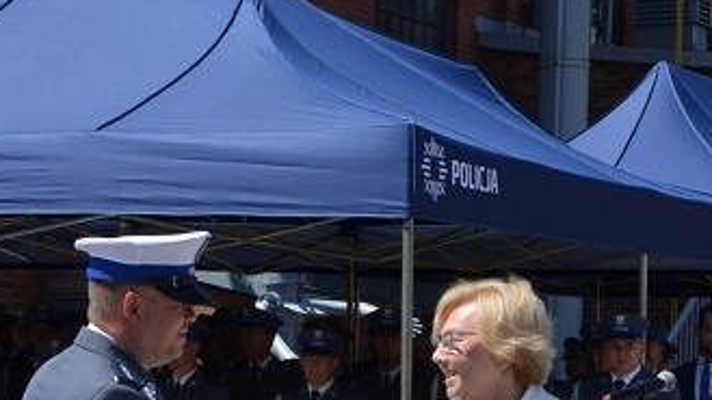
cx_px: 307
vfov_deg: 8.3
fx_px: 2700
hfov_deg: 15.0
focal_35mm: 143
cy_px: 569
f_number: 8
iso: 100
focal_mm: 30
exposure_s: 1/250
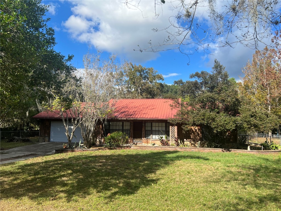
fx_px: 211
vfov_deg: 53.1
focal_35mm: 26
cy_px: 106
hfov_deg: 67.3
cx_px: 140
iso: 50
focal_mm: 5.7
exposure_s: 1/3165
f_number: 1.5
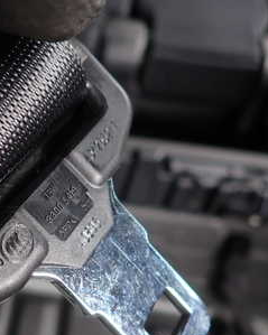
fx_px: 486
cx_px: 6
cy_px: 216
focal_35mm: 49
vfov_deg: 37.7
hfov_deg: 29.0
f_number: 2
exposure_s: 1/50
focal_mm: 4.5
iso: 200
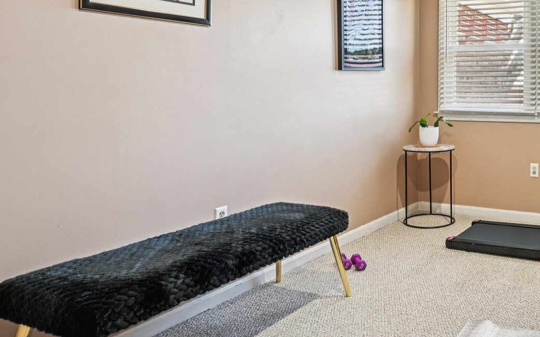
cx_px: 481
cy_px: 94
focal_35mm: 32
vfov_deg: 38.6
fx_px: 471
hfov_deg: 52.8
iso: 400
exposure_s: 1/13
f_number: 8
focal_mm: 16
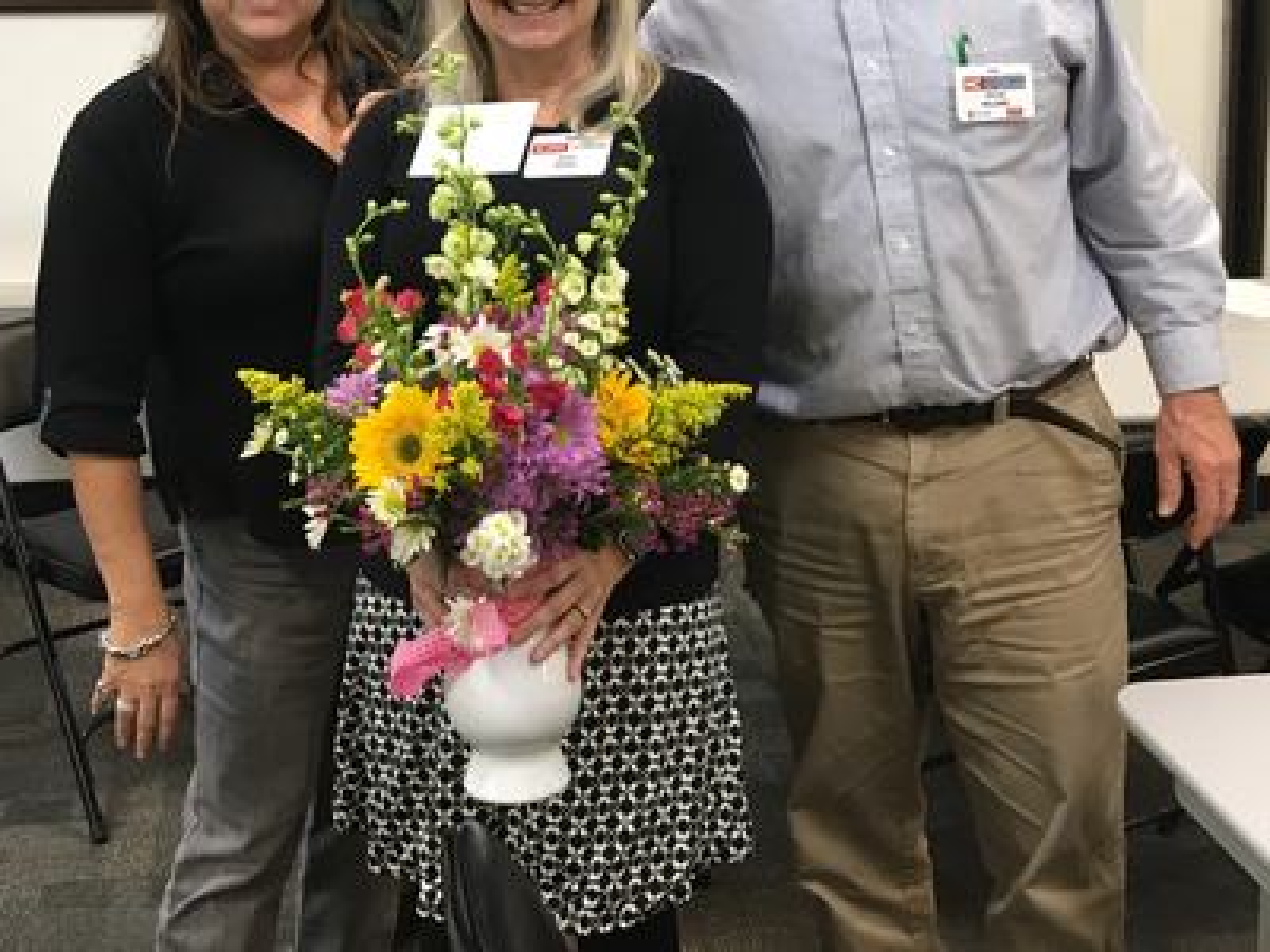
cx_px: 635
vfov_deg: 48.2
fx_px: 1064
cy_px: 476
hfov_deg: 61.7
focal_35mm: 29
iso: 80
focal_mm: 4.15
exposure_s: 1/30
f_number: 2.2
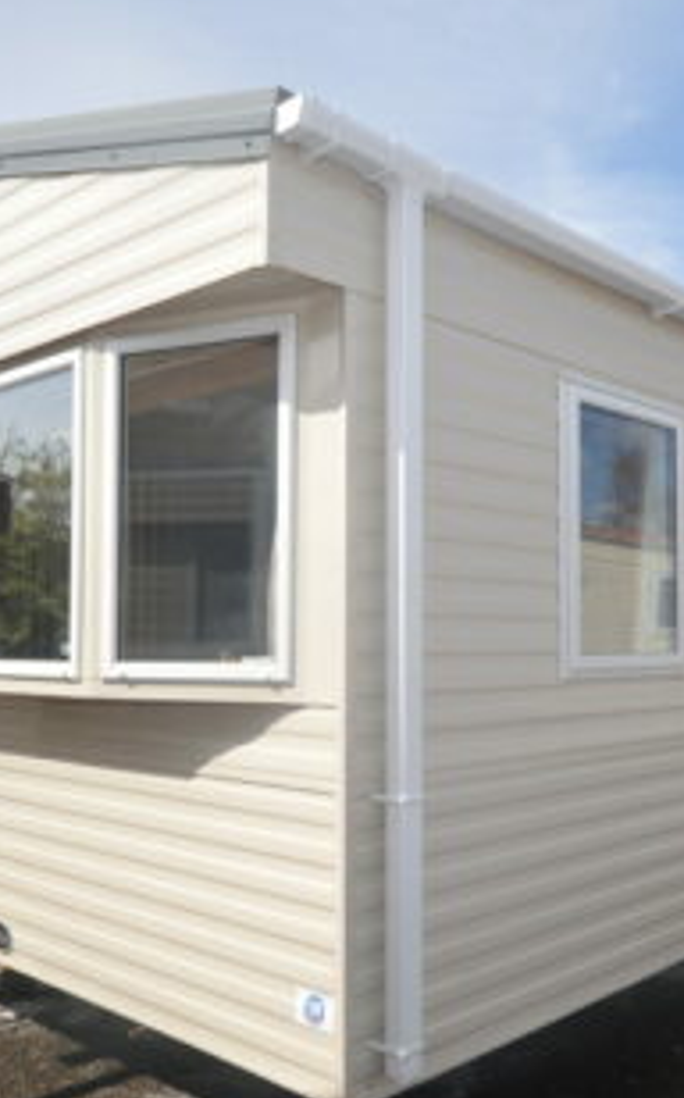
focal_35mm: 35
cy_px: 613
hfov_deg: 34.8
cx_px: 577
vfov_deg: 55.4
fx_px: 1043
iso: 100
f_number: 8
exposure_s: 1/200
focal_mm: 13
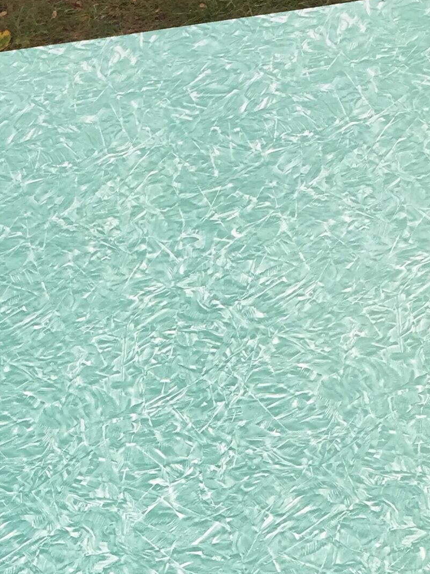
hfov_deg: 16.6
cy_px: 625
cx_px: 158
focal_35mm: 89
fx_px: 1474
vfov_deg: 21.0
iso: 32
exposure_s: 1/350
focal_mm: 4.15
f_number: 2.2
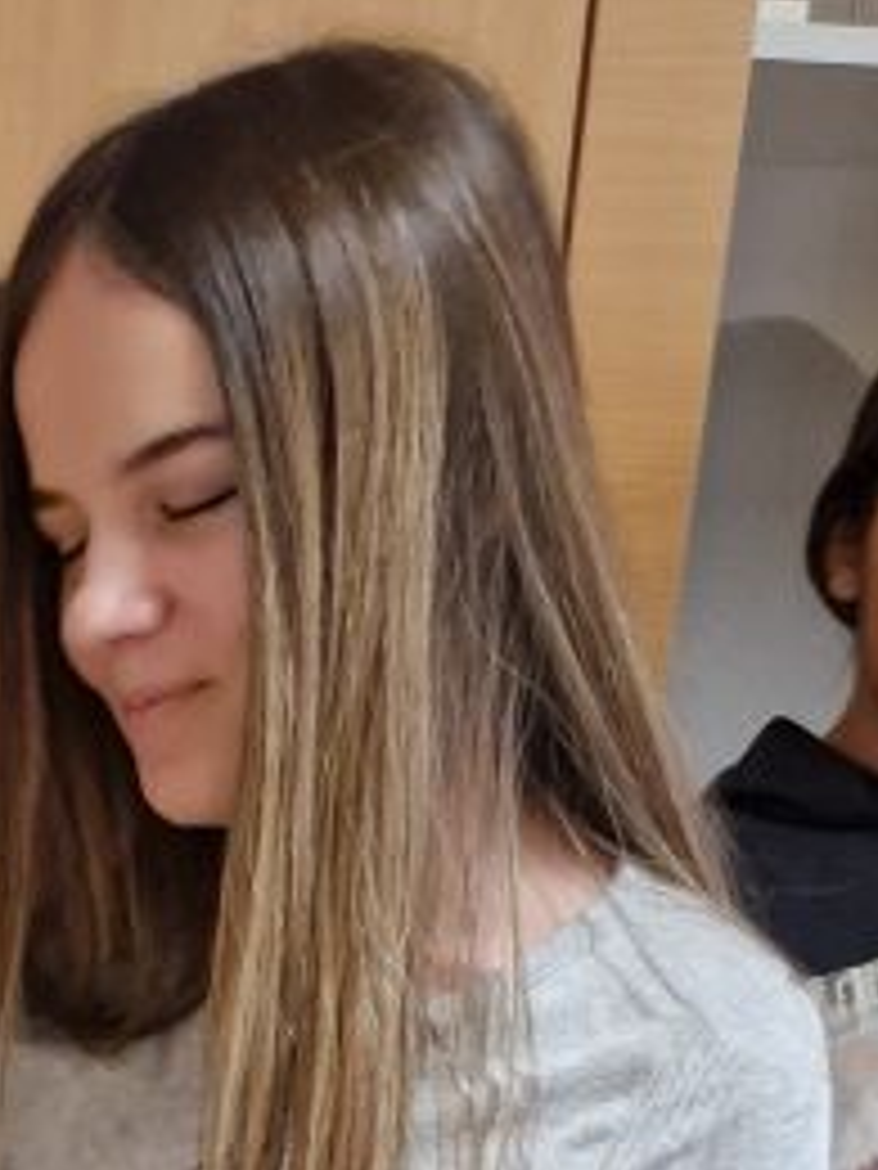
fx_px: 2875
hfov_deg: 16.5
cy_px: 2079
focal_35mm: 85
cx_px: -234
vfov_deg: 18.3
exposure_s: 1/100
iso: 320
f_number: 1.8
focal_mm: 5.4
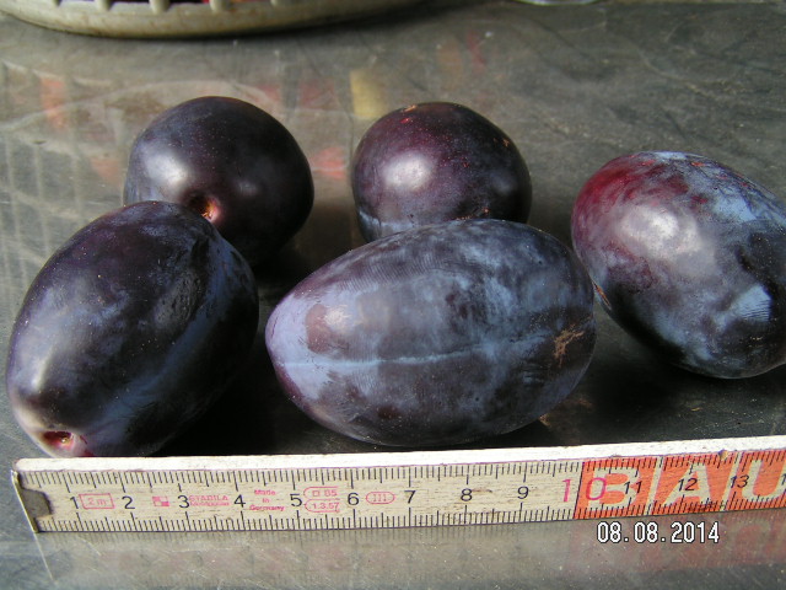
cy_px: 295
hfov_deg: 49.0
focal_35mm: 38
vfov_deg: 37.7
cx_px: 393
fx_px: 863
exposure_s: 1/40
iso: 50
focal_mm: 5.8
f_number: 3.2
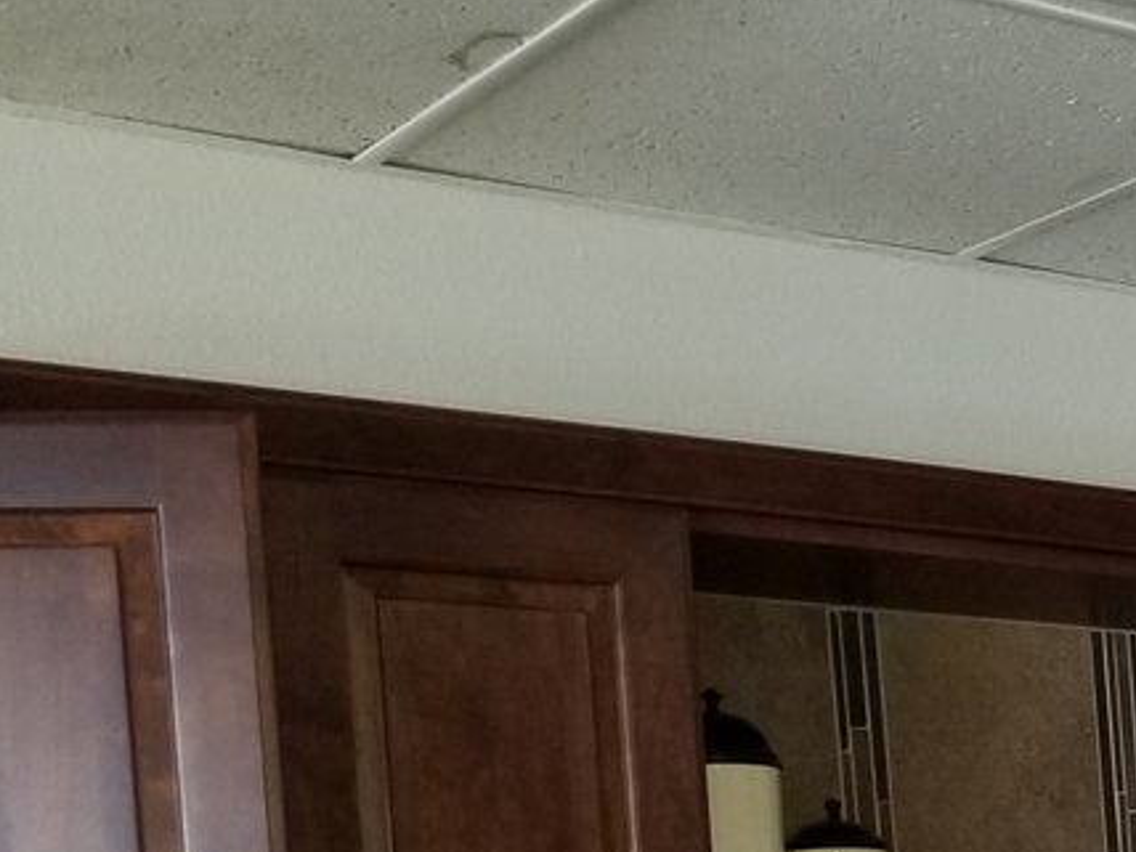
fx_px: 3019
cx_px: 1769
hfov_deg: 18.5
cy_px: 1379
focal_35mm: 92
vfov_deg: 14.6
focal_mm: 4.25
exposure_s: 1/17
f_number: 1.7
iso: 125
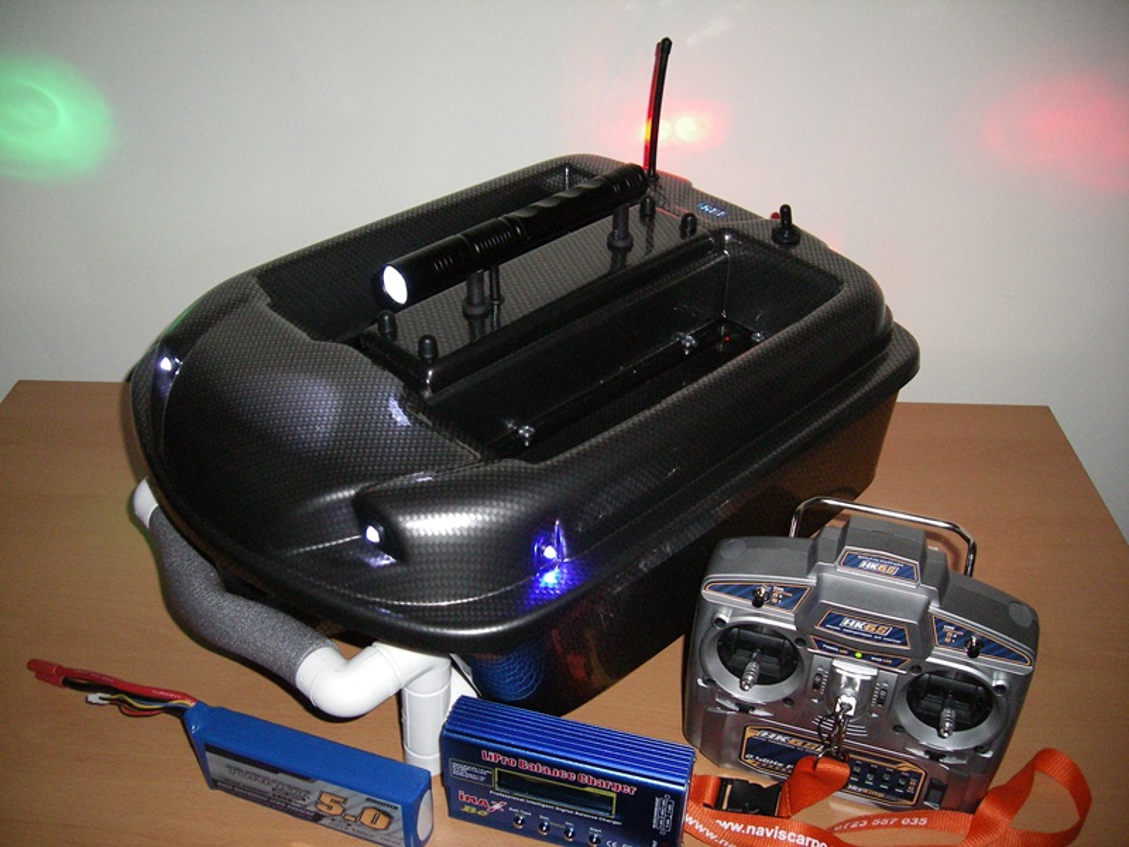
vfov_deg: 37.7
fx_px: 1239
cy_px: 424
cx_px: 564
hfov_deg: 49.0
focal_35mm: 38
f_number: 2.7
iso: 400
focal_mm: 6.2
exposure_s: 1/50
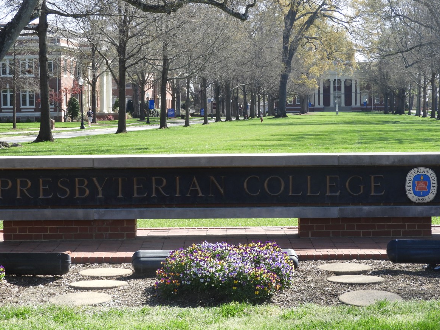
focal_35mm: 99
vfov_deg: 14.9
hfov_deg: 19.8
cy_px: 177
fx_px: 1258
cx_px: 215
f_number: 4.5
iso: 100
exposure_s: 1/250
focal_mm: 14.3
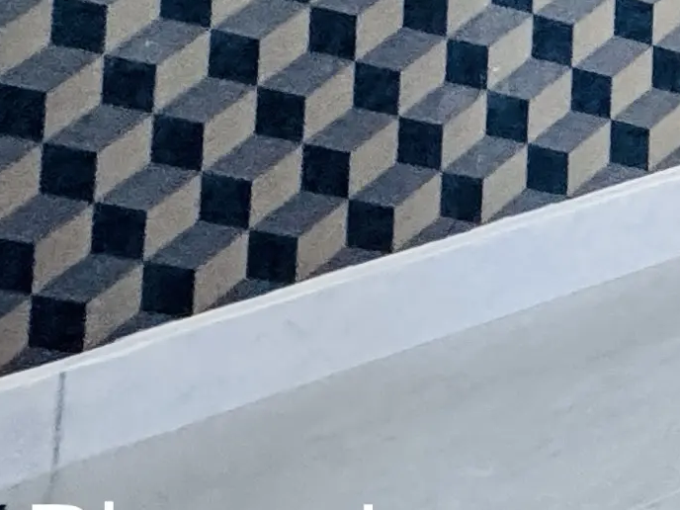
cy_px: -874
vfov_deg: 12.2
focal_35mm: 82
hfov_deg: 13.8
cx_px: 1748
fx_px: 1611
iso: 200
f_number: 2.2
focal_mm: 2.22
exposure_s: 1/99
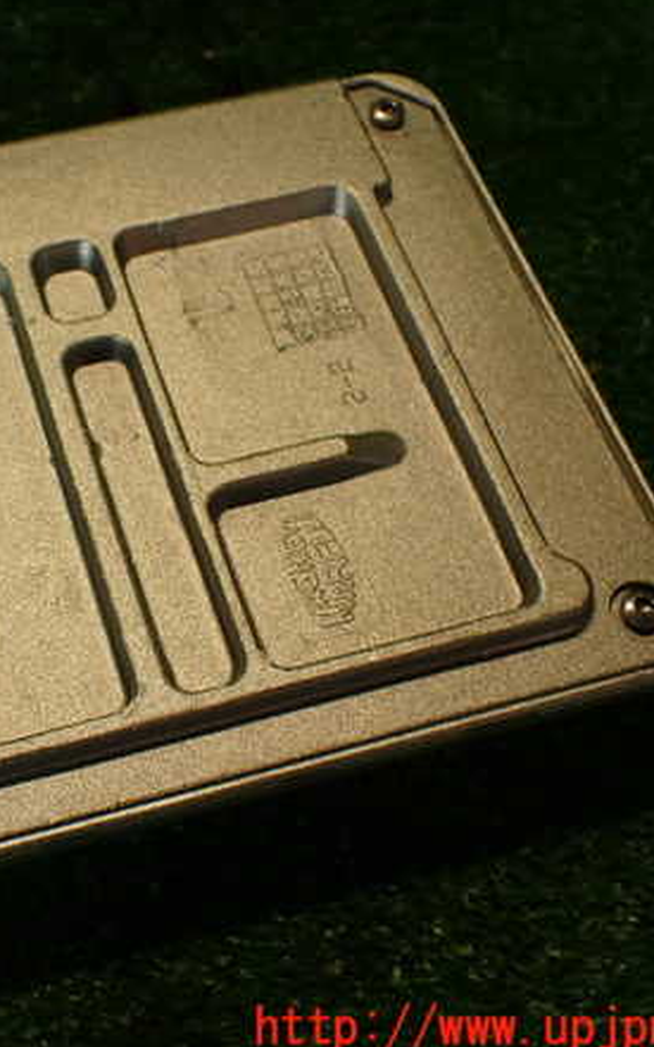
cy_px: 524
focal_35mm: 52
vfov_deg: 38.9
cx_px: 78
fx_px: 1483
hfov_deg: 24.2
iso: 125
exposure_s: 1/80
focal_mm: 6.37
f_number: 2.5
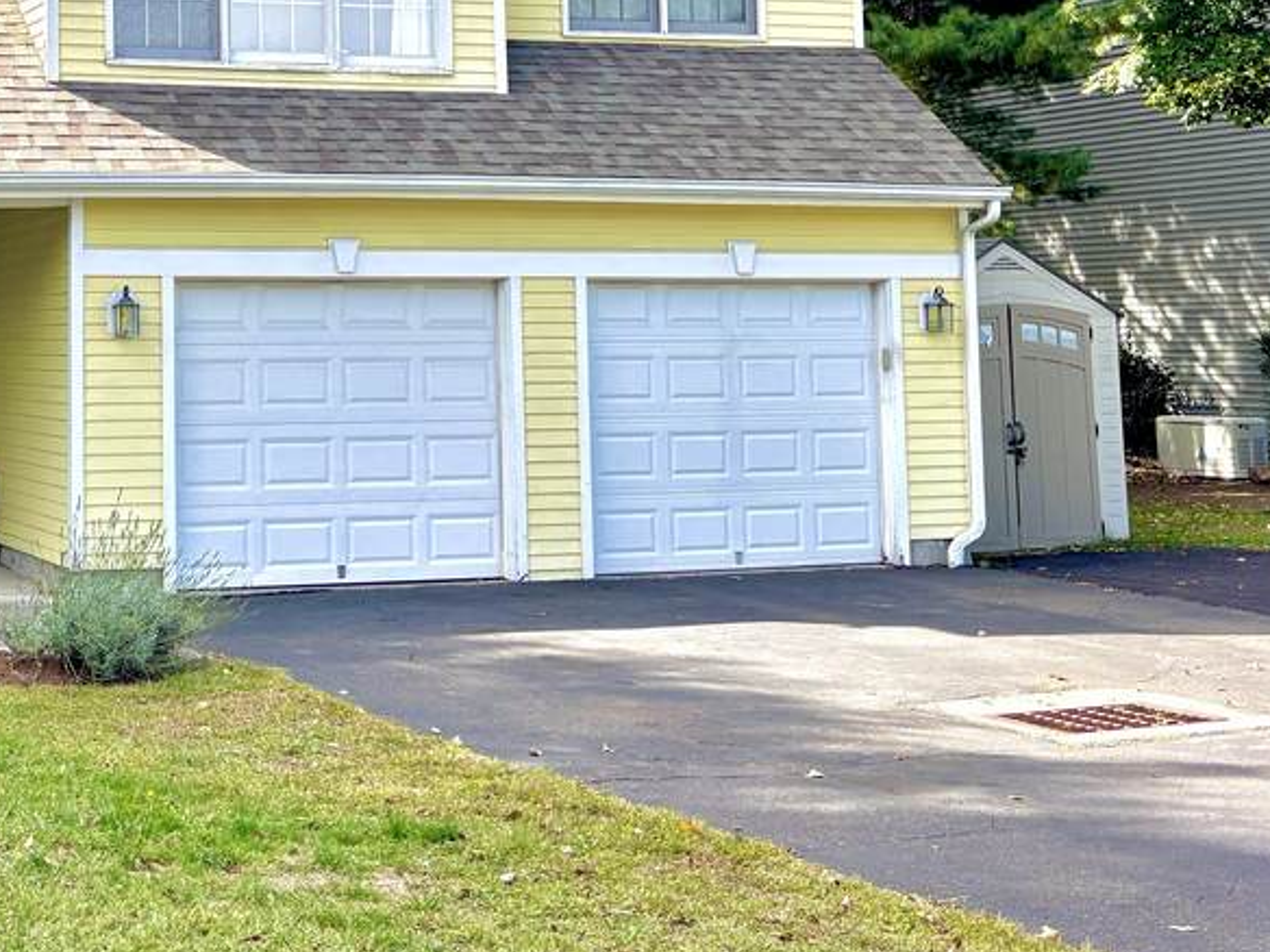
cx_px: 111
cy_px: 204
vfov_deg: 25.3
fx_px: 2091
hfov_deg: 32.0
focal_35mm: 57
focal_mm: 5.96
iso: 50
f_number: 1.6
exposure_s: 1/844
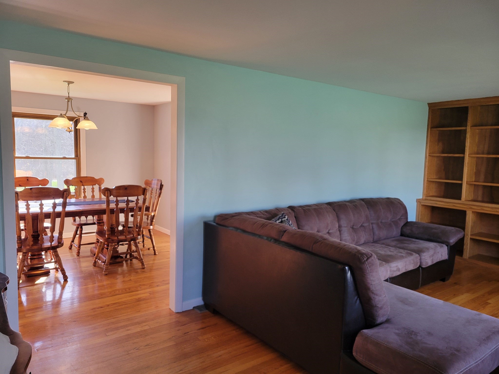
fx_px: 375
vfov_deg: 53.1
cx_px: 250
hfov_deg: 67.3
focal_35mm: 26
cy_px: 187
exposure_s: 1/120
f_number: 1.8
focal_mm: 5.4
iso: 200
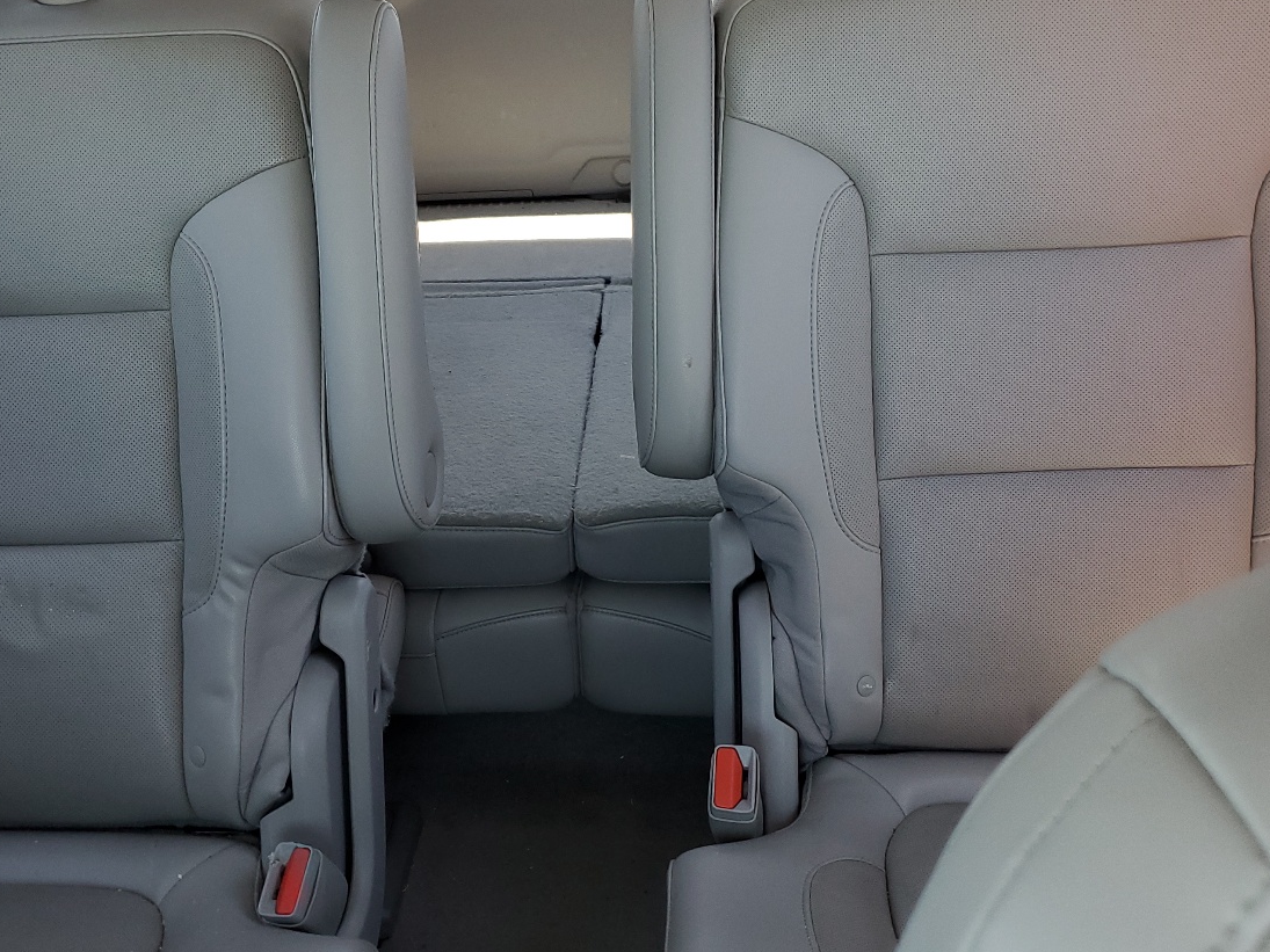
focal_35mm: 38
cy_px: 393
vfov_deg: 37.6
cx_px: 559
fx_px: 1394
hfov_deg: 48.9
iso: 77
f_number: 1.5
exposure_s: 1/120
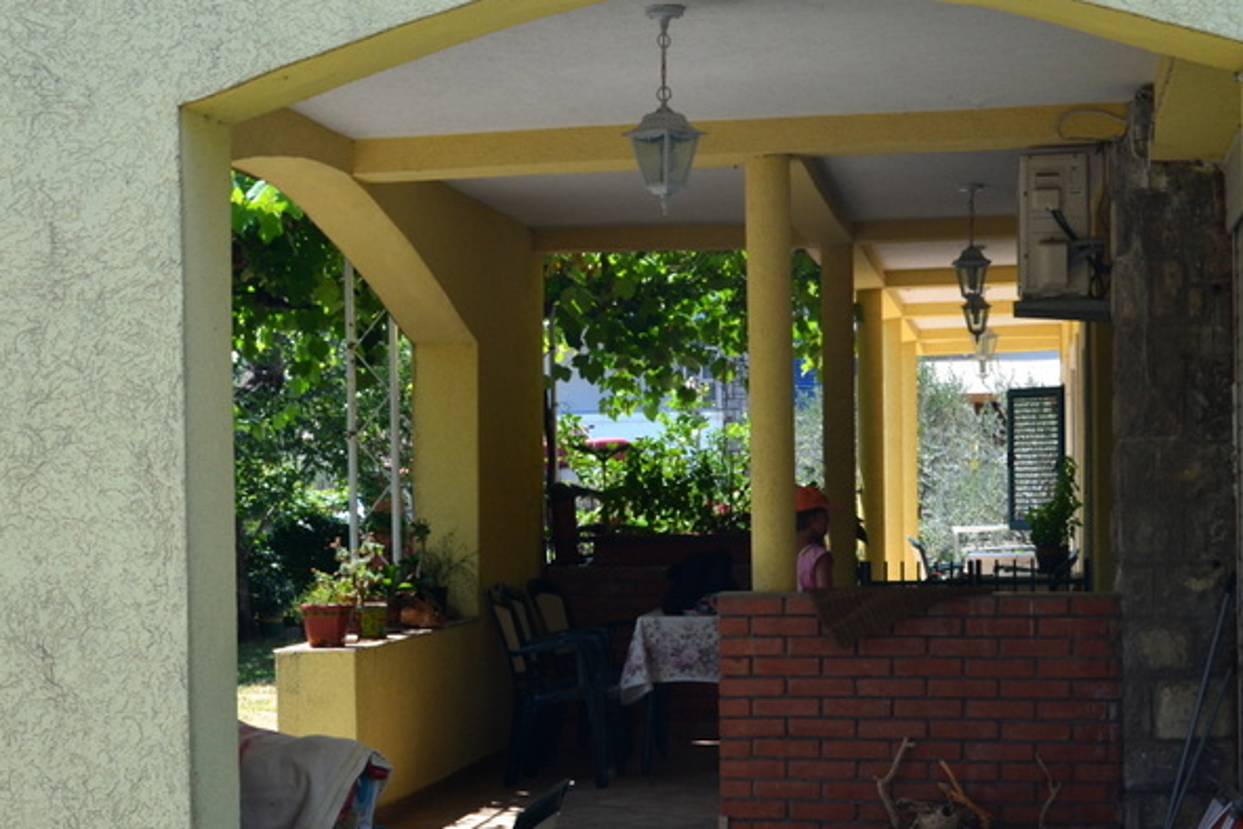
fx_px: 2244
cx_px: 557
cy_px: 532
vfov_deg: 20.9
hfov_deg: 30.9
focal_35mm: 65
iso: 400
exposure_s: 1/200
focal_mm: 32
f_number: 10
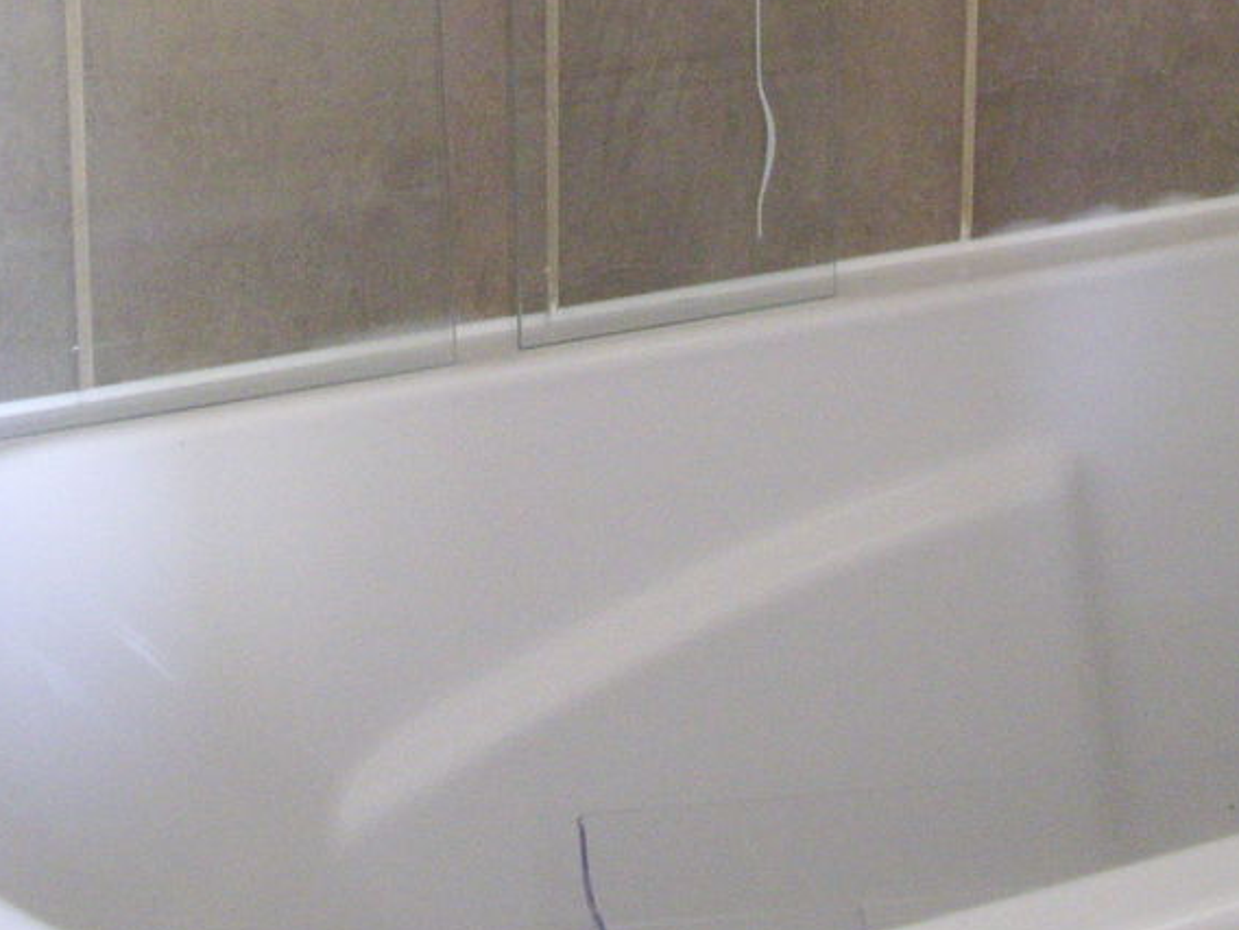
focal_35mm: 107
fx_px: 3830
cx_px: 1025
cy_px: -227
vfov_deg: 13.4
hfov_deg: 18.2
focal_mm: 7.9
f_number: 2.8
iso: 400
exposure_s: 1/30
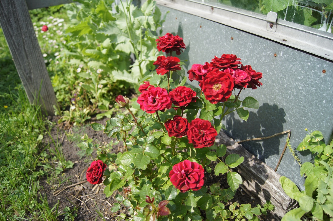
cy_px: 110
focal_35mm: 27
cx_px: 166
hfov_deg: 67.4
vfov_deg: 47.9
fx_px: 250
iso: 100
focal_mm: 18
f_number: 3.5
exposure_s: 1/800
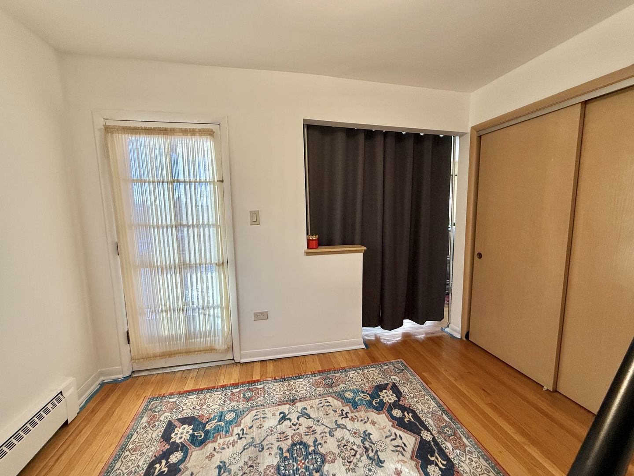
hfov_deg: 102.1
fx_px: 256
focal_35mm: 14
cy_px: 238
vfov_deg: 85.7
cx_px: 317
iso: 125
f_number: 2.2
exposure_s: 1/120
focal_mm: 2.22
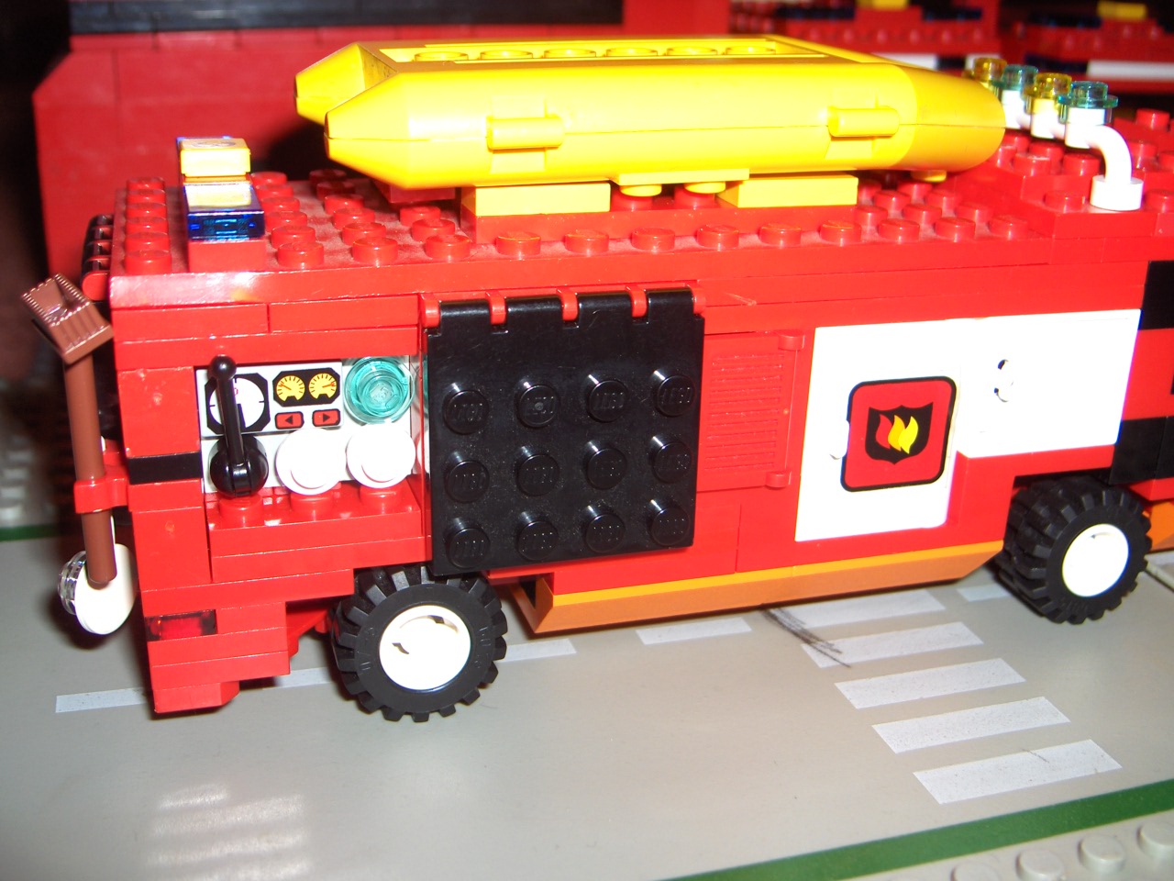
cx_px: 587
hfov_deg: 47.9
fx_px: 1323
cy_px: 440
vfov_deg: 36.8
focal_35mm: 39
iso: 100
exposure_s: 1/60
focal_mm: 8
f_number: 4.8
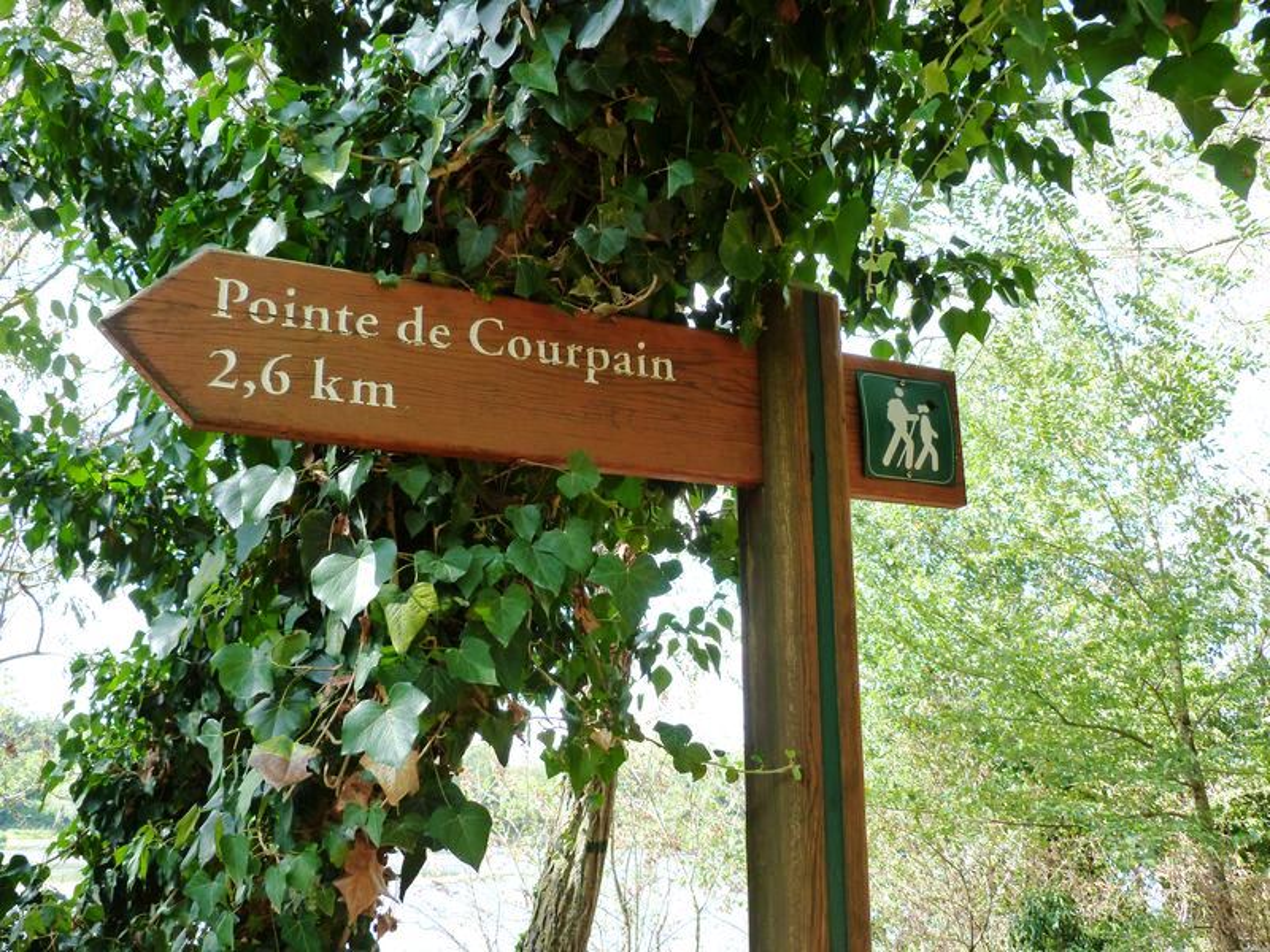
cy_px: 476
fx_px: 1211
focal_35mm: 33
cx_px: 635
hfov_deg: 55.4
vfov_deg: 42.9
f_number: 3
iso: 125
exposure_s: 1/100
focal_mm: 5.9
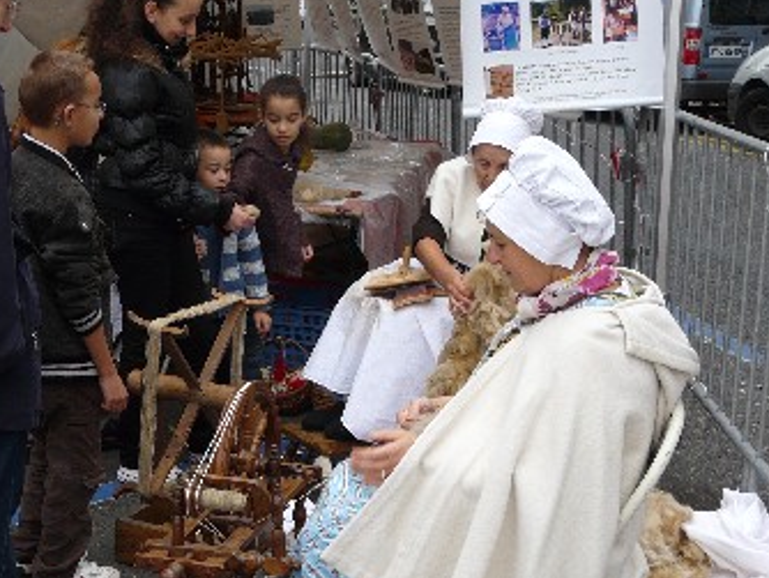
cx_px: 262
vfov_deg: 24.8
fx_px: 1312
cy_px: 295
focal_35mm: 59
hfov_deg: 32.4
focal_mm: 6.4
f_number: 3.2
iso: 100
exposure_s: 1/80
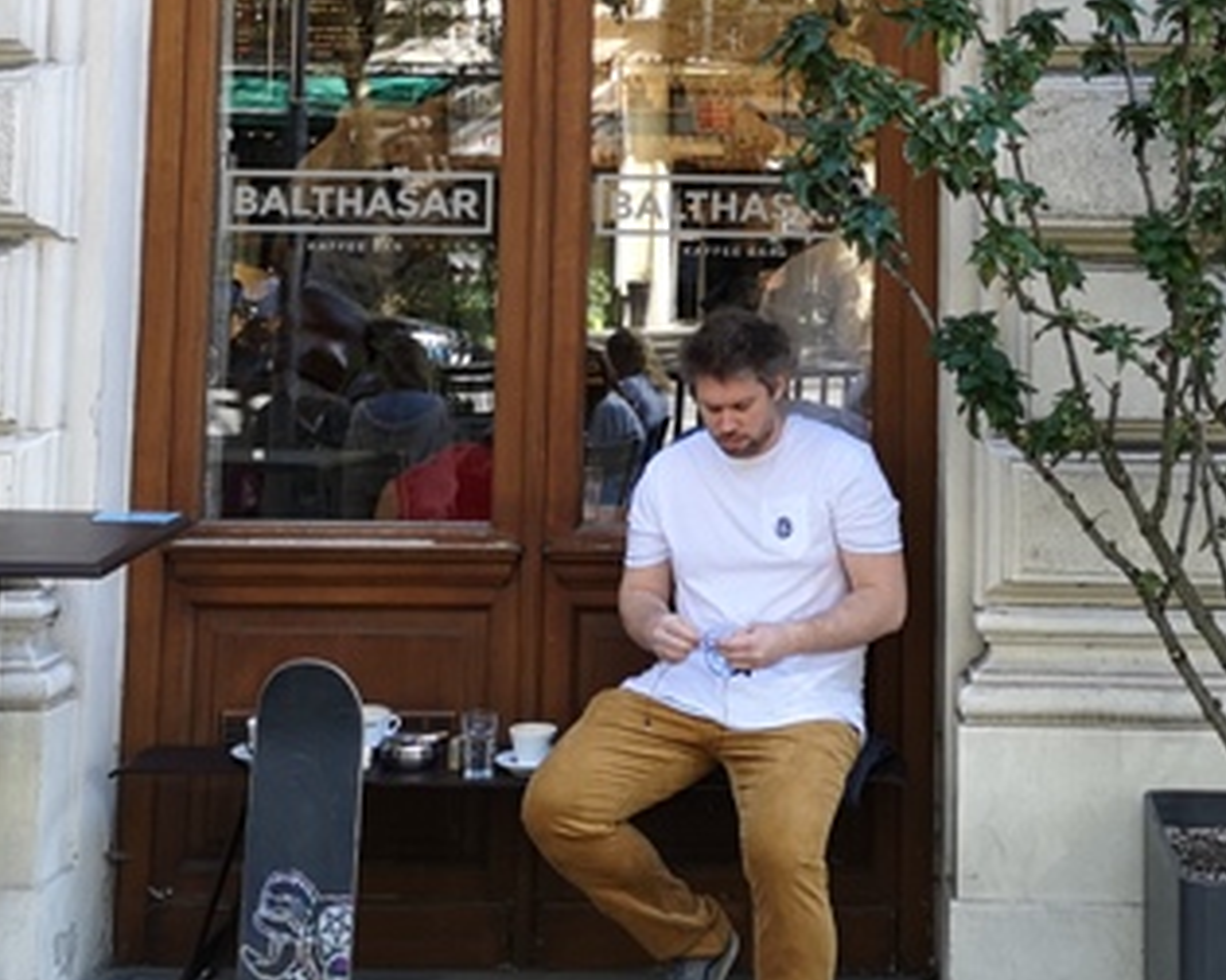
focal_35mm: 67
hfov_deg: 28.0
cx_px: 860
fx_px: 2431
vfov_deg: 22.1
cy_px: 31
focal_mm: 3.95
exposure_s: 1/100
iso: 64
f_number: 1.8
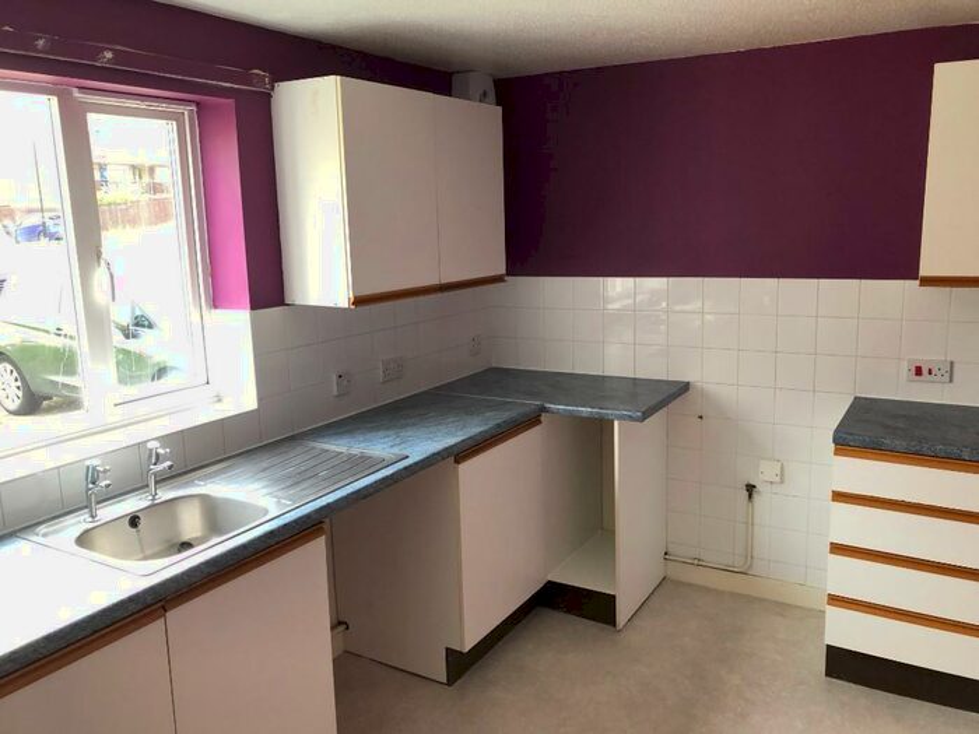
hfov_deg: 63.4
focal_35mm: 28
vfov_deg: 49.7
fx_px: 792
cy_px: 367
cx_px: 490
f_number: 1.8
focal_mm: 3.99
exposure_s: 1/33
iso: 32
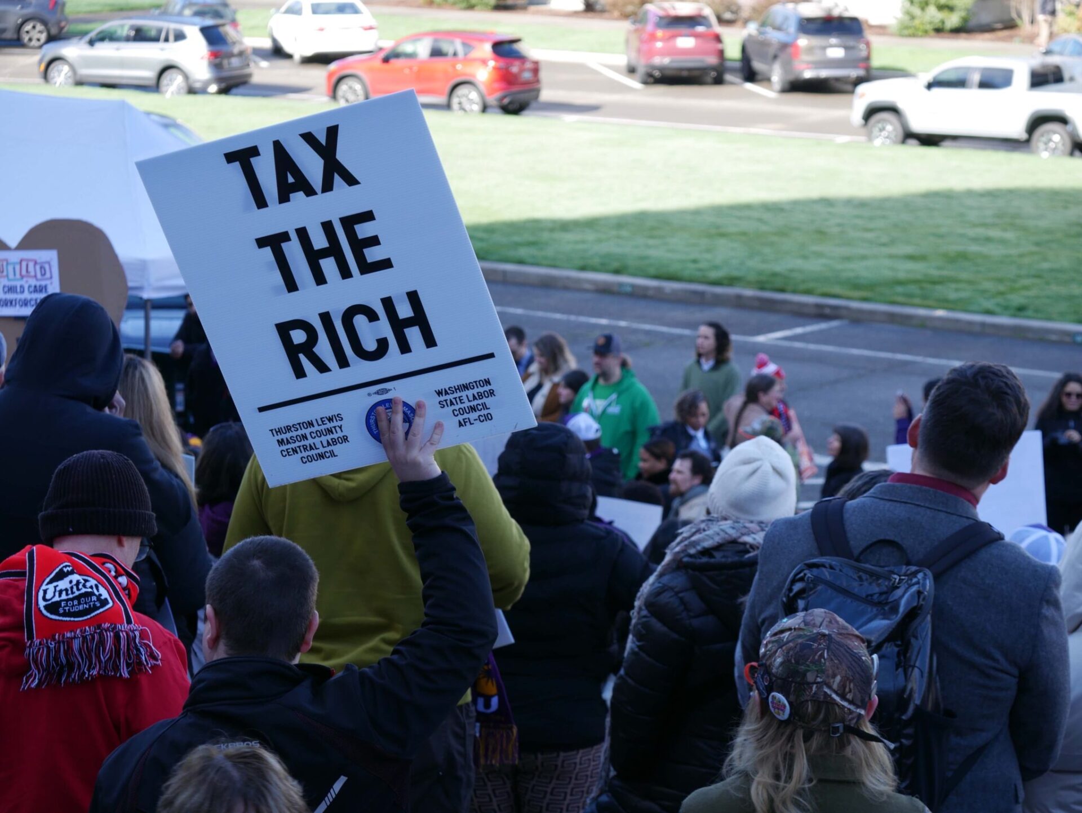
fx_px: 3315
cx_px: 541
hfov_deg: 18.5
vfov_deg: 14.0
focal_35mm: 106
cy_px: 406
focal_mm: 53
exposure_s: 1/125
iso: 200
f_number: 5.6
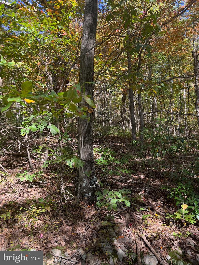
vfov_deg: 67.3
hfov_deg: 53.1
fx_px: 199
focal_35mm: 26
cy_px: 132
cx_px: 100
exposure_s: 1/288
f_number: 1.5
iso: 40
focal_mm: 5.7
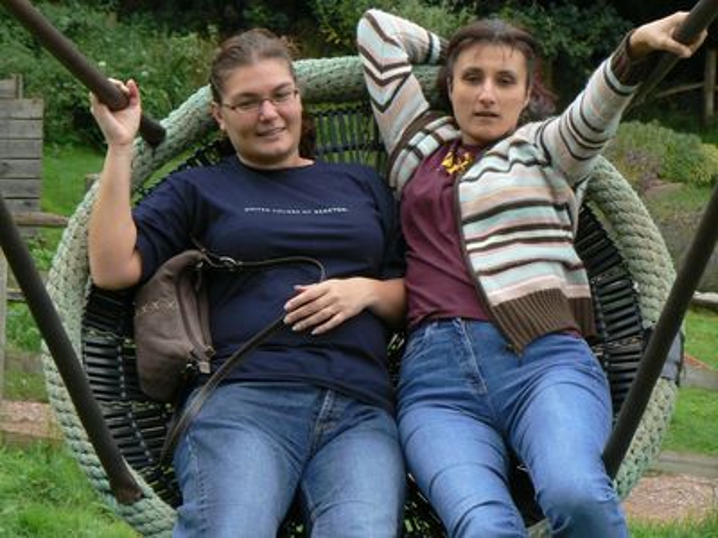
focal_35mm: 127
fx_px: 2634
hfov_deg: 15.5
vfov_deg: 11.7
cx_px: 359
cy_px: 269
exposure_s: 1/160
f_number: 5.6
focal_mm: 21.2
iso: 80
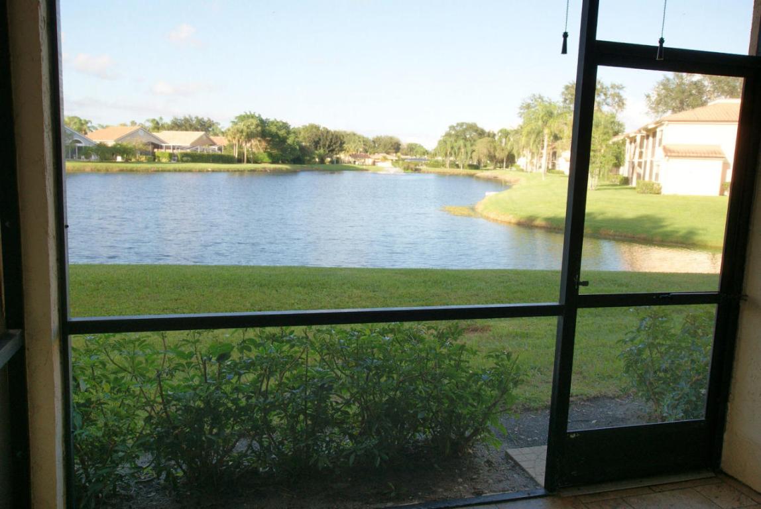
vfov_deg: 43.7
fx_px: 635
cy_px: 254
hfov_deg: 61.9
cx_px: 380
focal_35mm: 30
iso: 100
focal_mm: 20
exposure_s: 1/50
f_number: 8
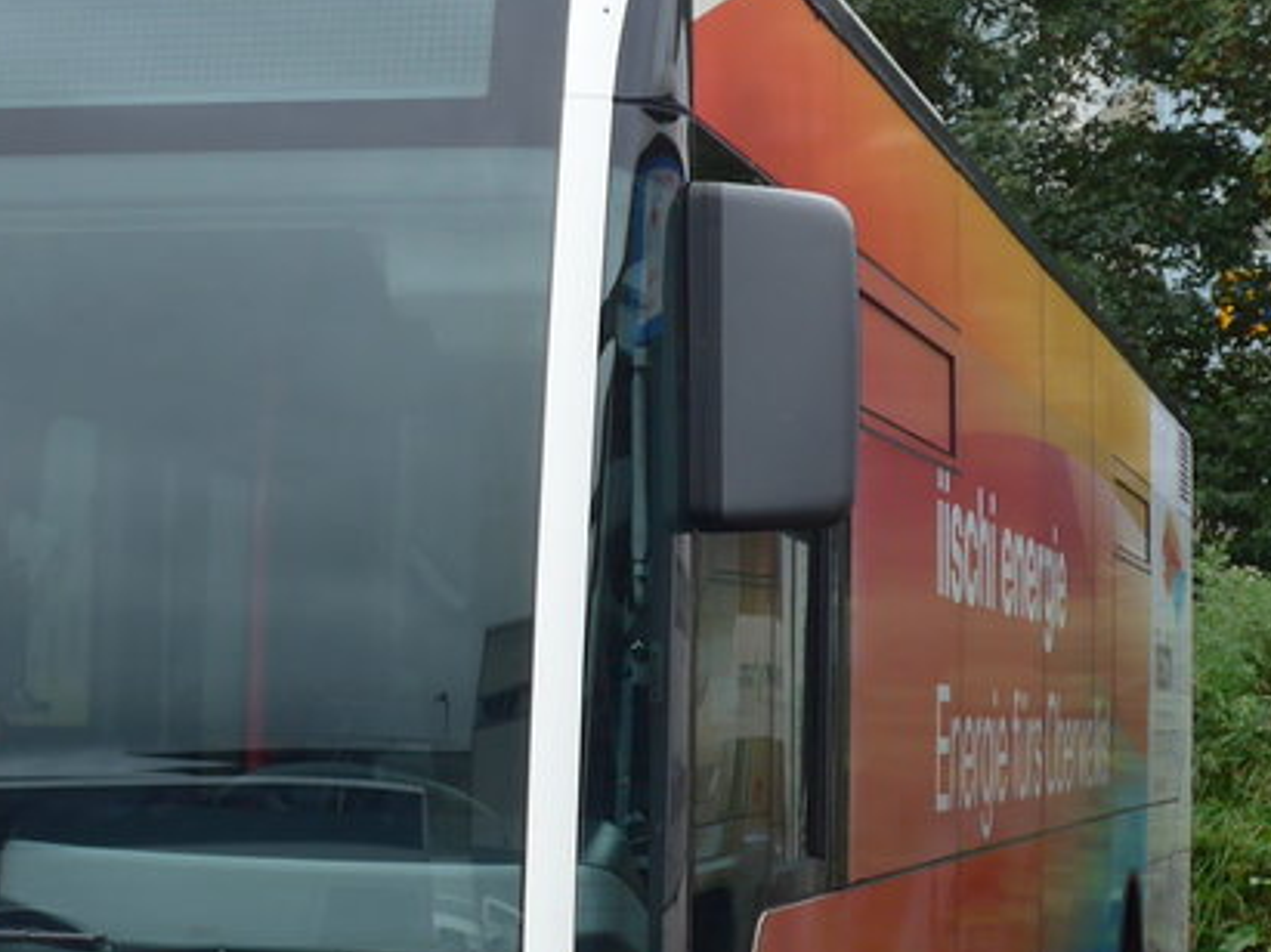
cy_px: 609
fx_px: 4185
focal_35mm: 114
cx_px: -65
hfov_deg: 16.8
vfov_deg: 13.0
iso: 80
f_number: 2.8
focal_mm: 8
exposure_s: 1/500
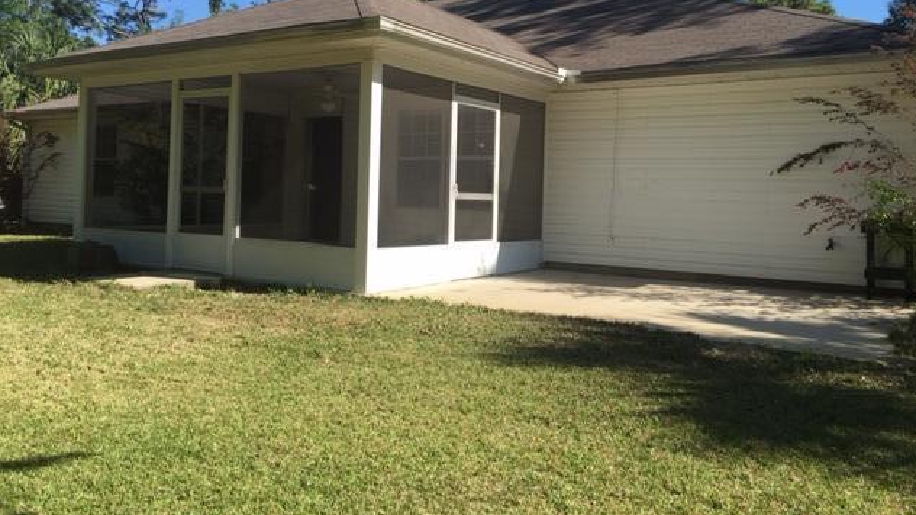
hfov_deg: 61.0
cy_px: 180
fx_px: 777
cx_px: 462
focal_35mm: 32
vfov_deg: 36.3
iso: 32
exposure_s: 1/1276
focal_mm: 4.15
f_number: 2.2
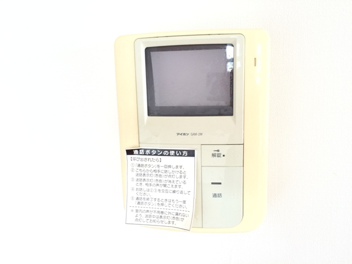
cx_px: 176
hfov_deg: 61.7
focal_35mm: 29
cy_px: 132
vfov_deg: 48.2
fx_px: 295
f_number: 2.2
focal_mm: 4.15
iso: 125
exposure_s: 1/30
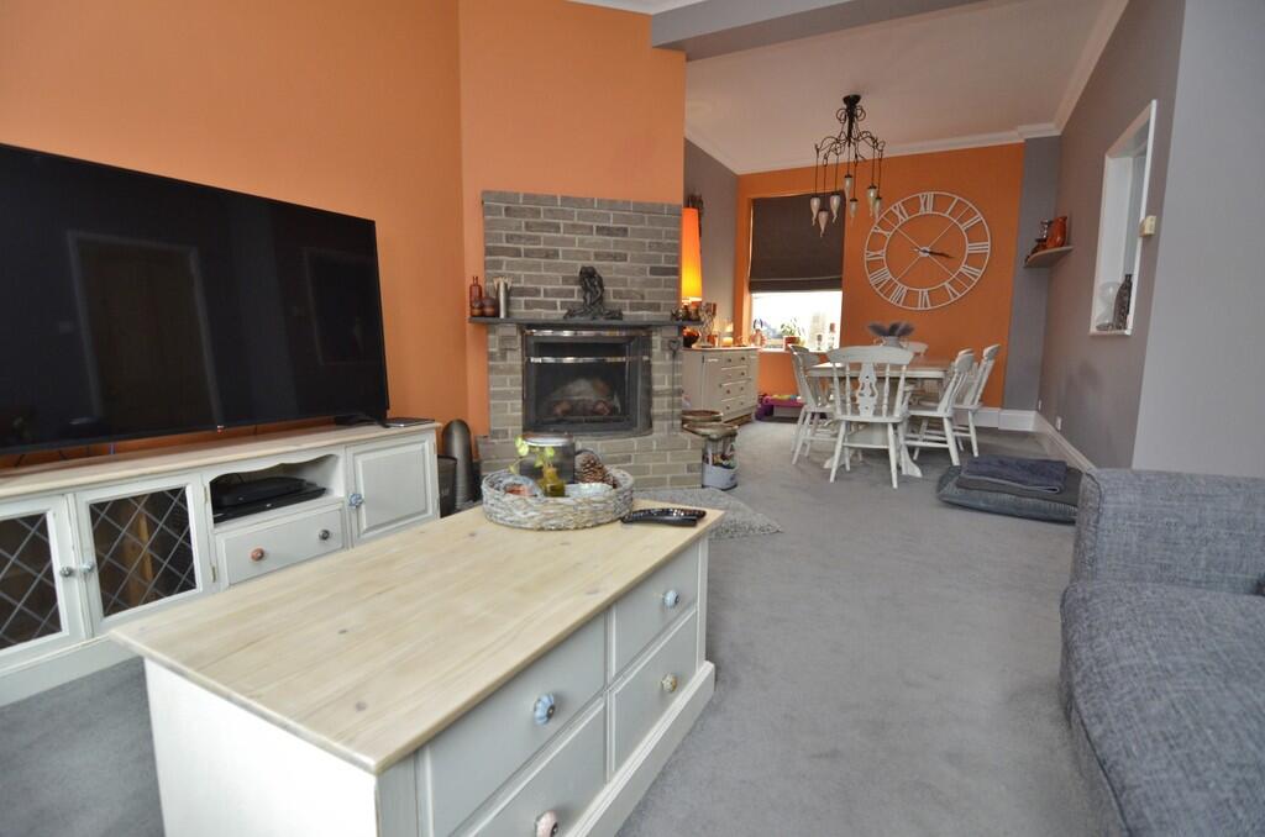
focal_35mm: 16
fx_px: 579
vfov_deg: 71.8
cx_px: 632
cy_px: 418
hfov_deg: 95.1
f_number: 4
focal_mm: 11
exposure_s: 1/60
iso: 1400
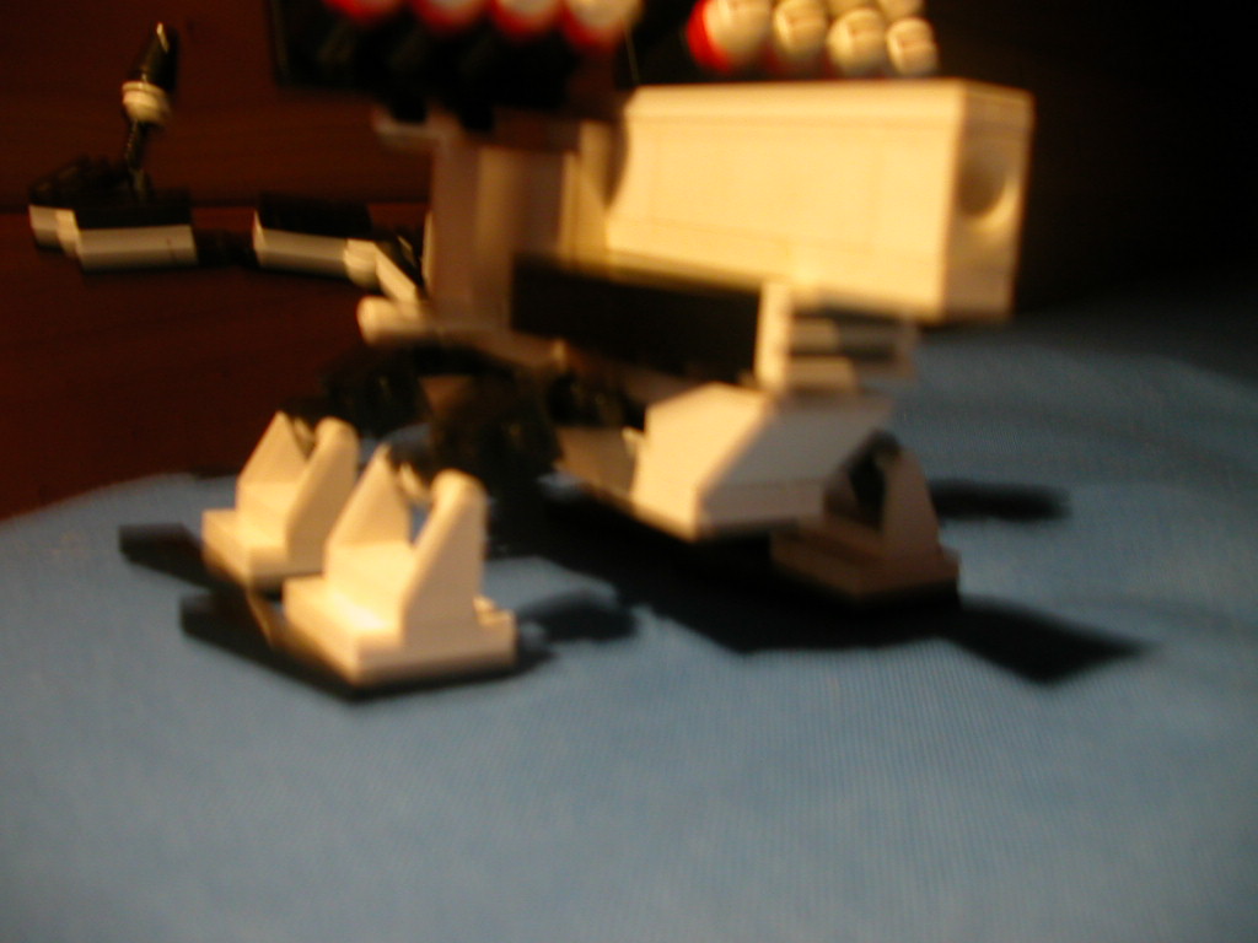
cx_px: 629
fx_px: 1345
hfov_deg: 50.1
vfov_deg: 38.7
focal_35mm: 37
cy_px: 472
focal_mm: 5.6
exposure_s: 1/5.1
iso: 122
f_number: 2.7
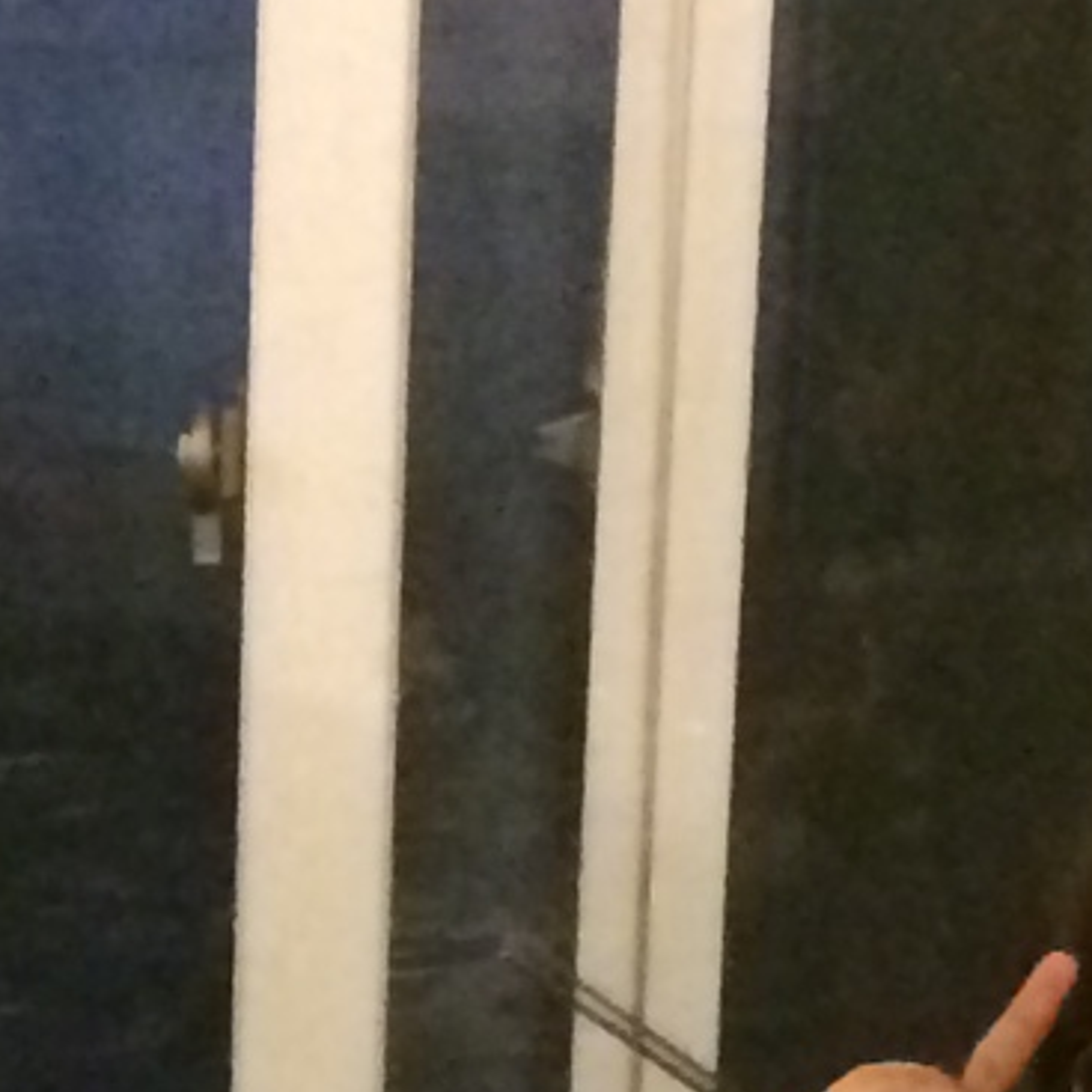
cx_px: -533
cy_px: 2868
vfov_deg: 6.9
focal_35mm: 236
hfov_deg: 7.3
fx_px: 8423
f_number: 2.2
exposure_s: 1/15
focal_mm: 4.12
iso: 500
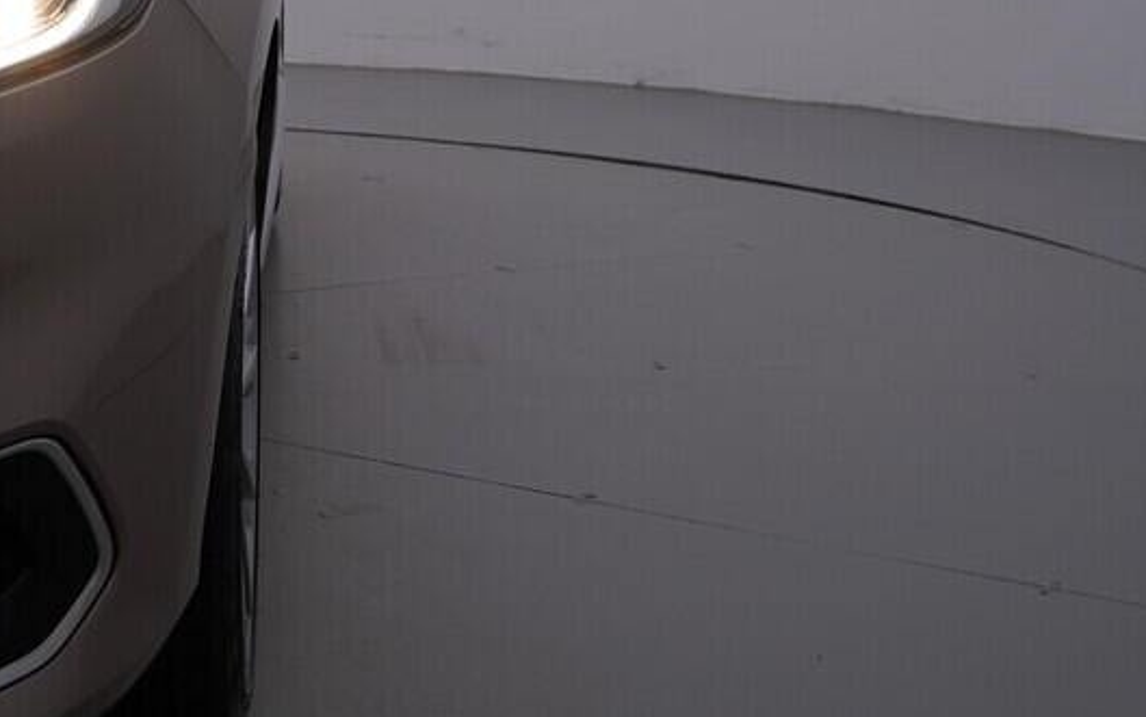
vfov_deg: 18.3
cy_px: 233
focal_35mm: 71
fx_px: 2218
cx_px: 256
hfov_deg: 28.4
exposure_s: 1/160
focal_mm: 24
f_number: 5.6
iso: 125
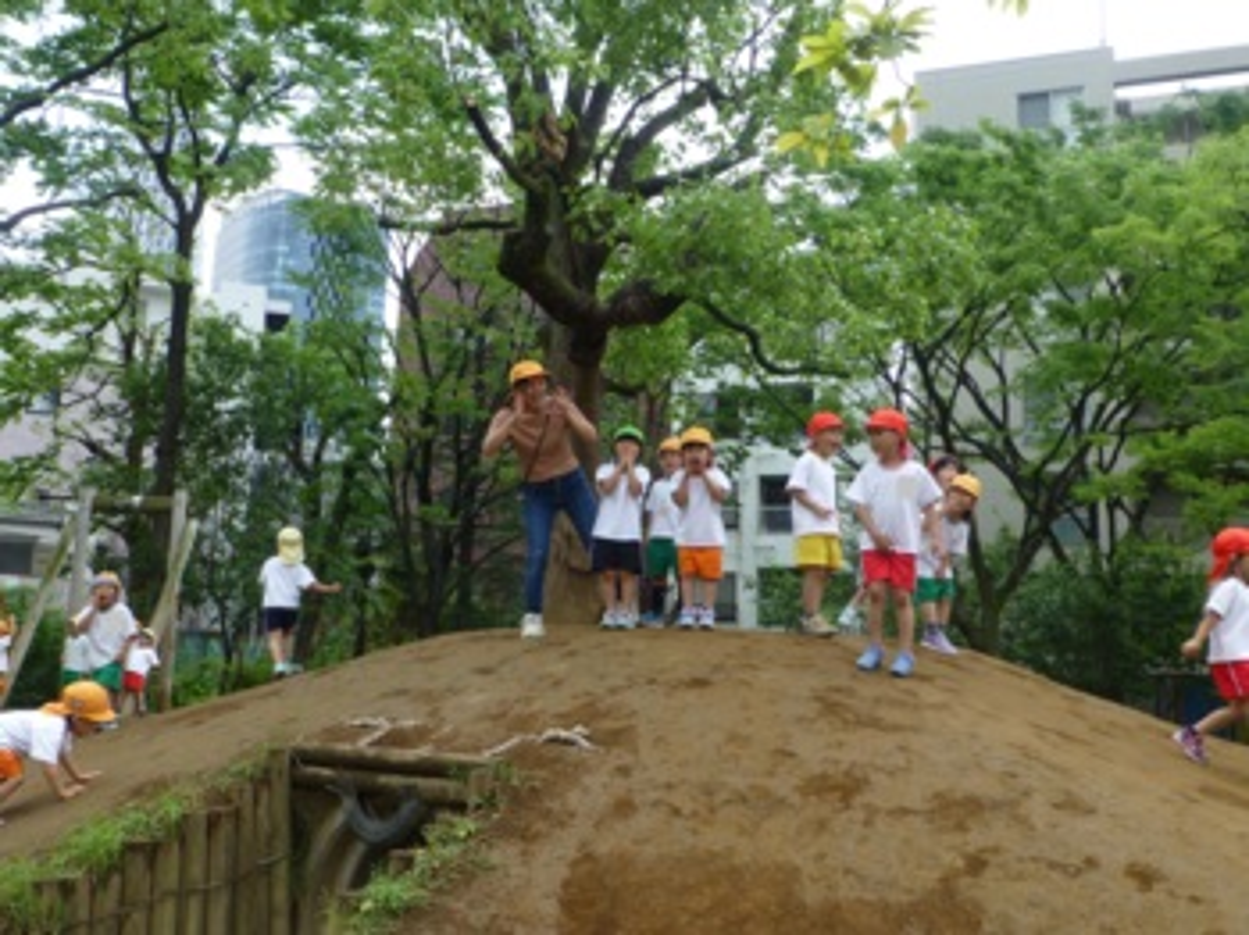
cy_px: 468
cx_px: 624
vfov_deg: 41.7
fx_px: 1226
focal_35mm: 34
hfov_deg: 54.0
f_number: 5
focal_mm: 6.1
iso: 100
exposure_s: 1/200
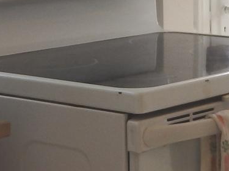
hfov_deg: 12.0
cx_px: 183
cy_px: -4
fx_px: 1085
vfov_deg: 9.0
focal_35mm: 164
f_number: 3.3
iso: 125
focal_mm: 5.5
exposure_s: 1/100
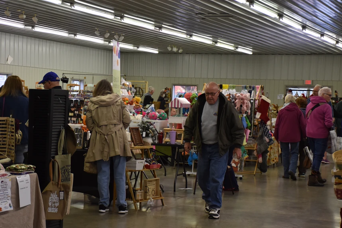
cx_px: 153
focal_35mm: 87
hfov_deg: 23.4
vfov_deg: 15.7
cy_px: 118
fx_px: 826
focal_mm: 52
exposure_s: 1/80
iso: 800
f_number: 4.8
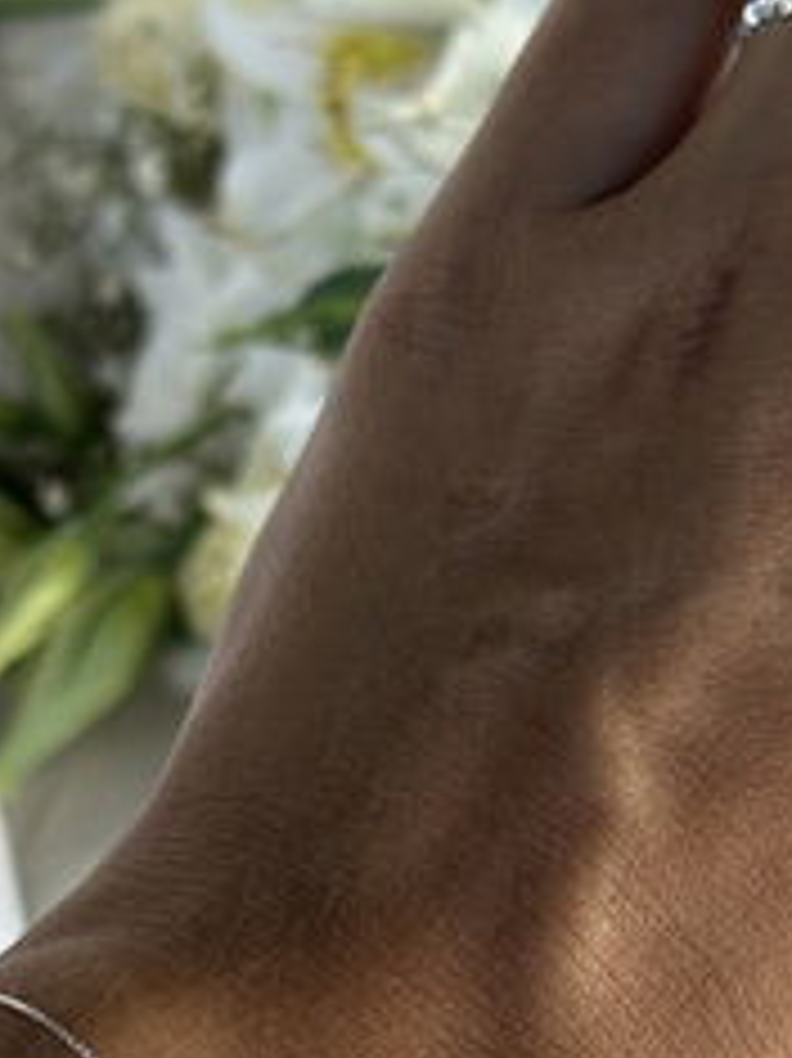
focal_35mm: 109
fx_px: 3328
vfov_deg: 17.8
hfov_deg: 13.6
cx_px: 351
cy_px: 912
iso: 64
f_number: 1.78
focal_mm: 6.86
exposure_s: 1/672
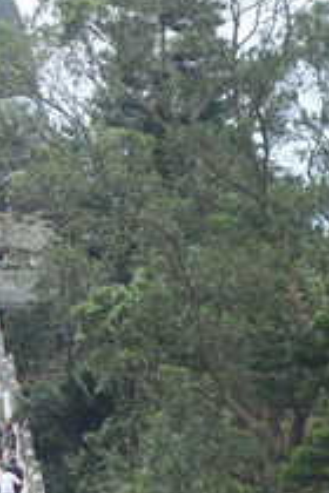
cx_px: -54
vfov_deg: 8.0
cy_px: 319
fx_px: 3523
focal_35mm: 257
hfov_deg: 5.3
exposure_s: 1/250
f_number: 5.6
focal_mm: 37.1
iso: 125
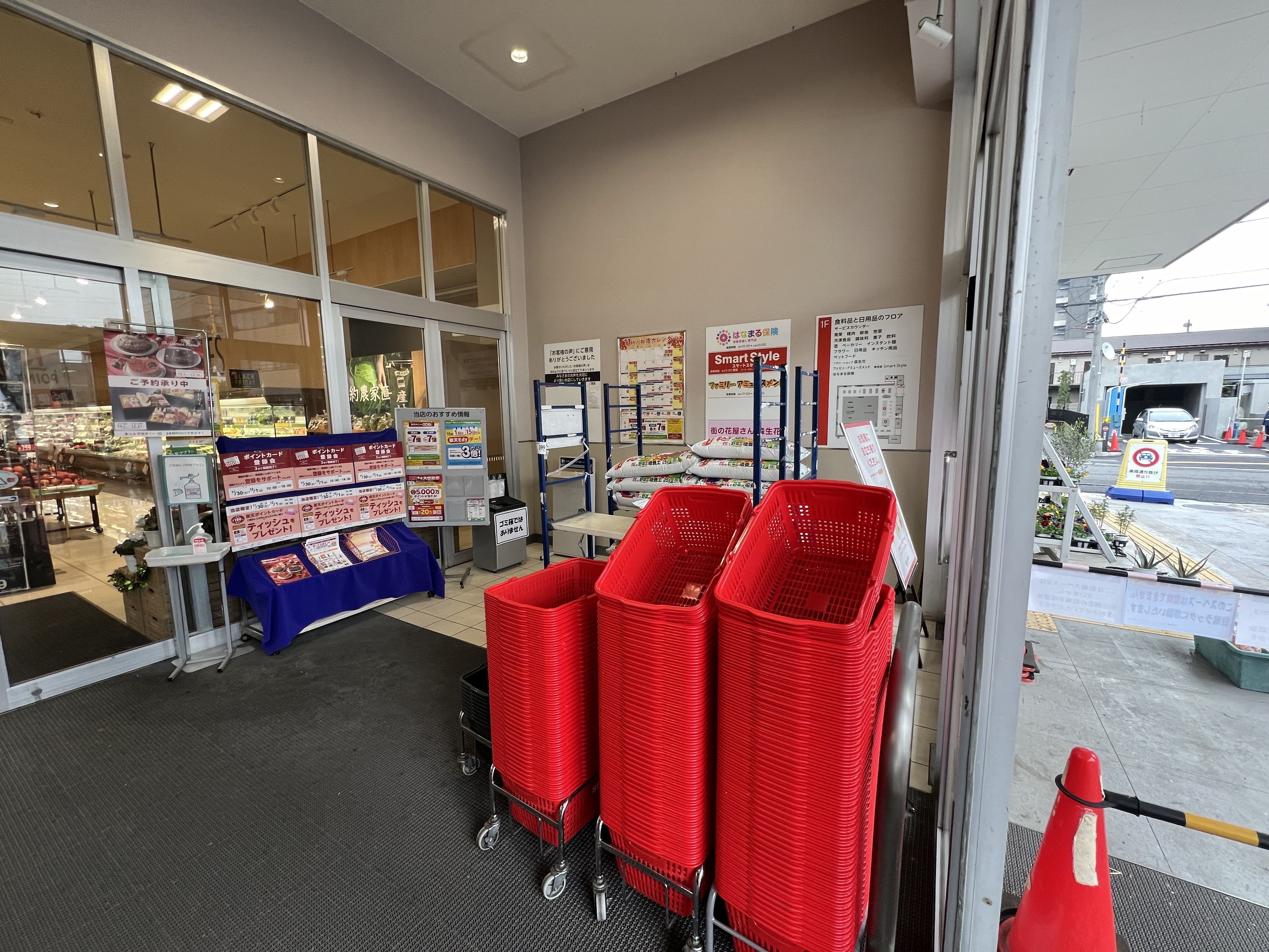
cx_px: 634
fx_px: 477
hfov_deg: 106.2
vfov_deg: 89.9
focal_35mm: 13
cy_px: 476
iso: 100
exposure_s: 1/99
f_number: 1.8
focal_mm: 1.57
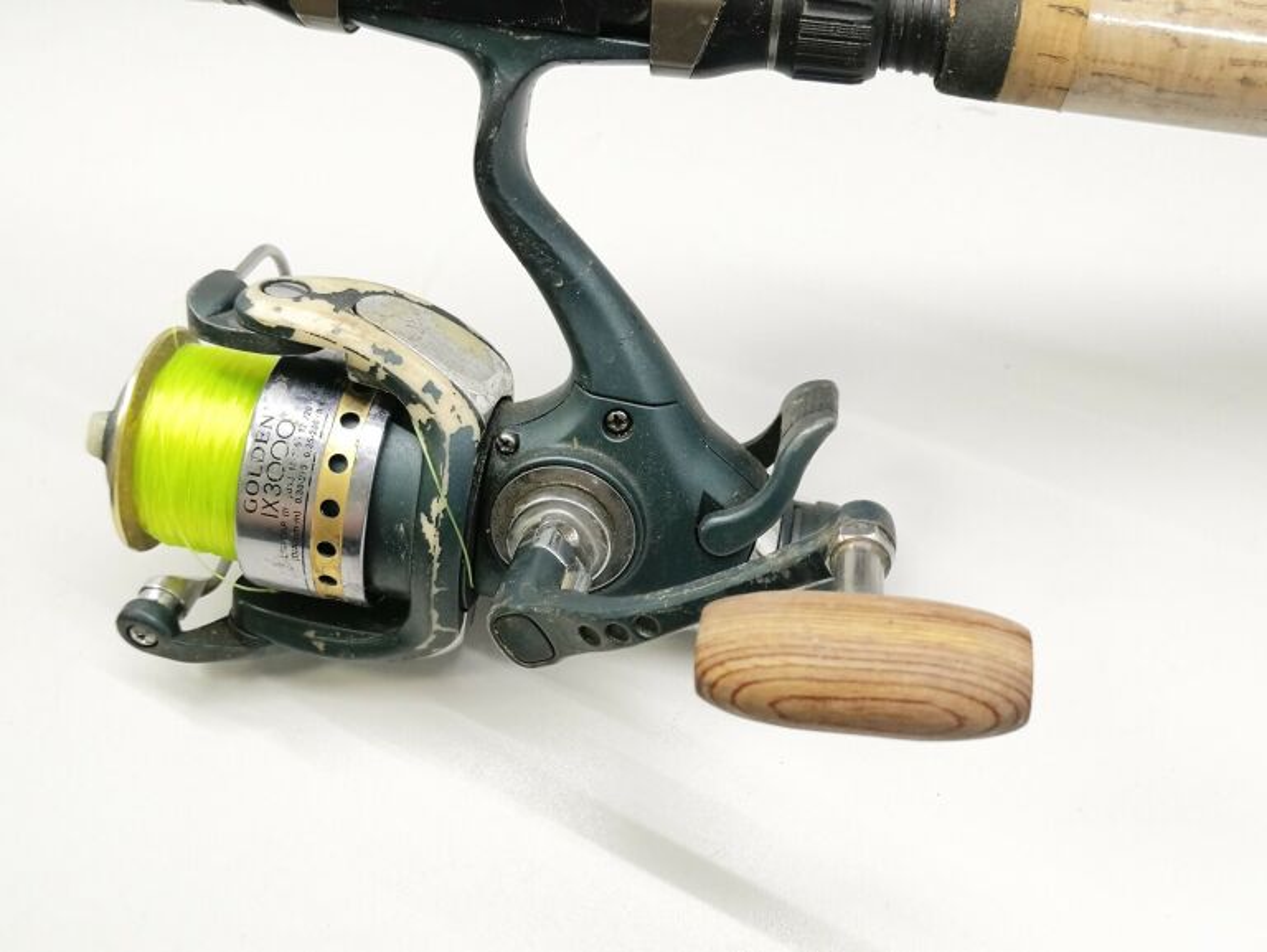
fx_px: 1245
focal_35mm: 34
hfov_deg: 53.9
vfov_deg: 41.8
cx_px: 634
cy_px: 476
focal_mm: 3.95
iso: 80
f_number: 1.8
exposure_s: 1/50
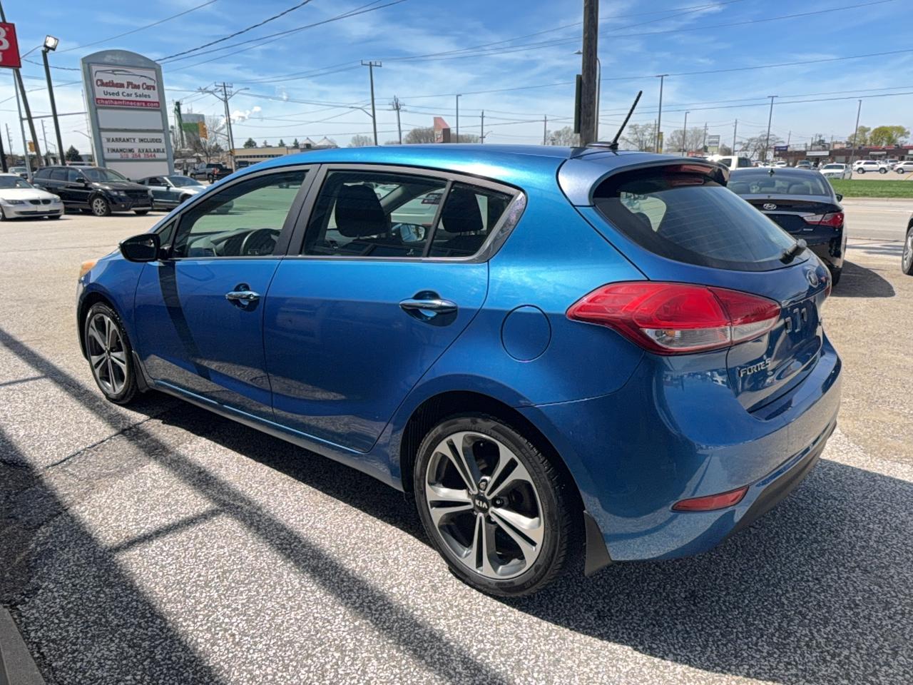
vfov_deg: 56.8
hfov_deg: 71.6
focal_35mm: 24
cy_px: 342
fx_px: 633
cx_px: 456
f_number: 1.78
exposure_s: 1/3521
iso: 80
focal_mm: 6.76
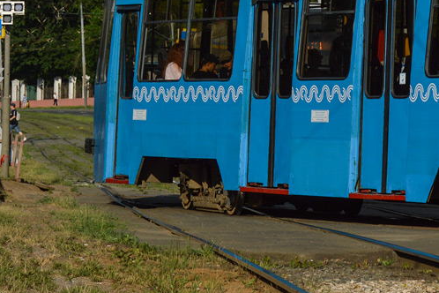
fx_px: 2292
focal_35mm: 188
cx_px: 485
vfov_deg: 7.3
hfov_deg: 10.8
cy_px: -44
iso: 100
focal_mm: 52
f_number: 7.1
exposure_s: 1/1250
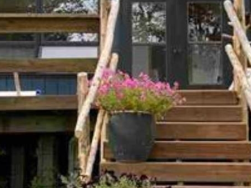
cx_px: 166
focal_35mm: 83
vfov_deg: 17.8
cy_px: 75
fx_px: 602
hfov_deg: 23.5
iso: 64
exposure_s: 1/121
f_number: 1.8
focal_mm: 4.25
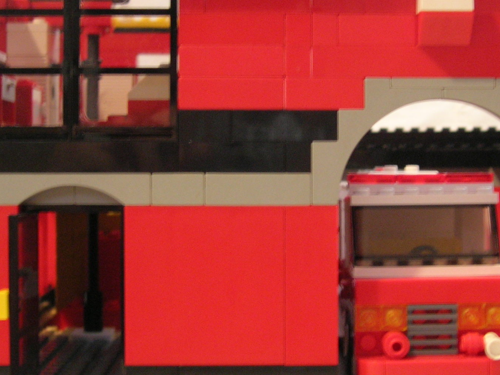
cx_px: 296
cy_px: 153
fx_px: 1141
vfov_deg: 18.6
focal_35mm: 79
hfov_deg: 24.7
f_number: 2.9
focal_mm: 8.5
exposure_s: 1/3.8
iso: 132
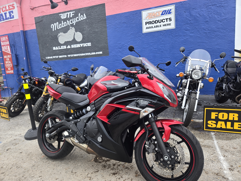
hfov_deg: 73.9
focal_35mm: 23
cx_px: 120
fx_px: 160
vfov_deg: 58.9
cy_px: 90
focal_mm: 5.4
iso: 25
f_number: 1.8
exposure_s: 1/239
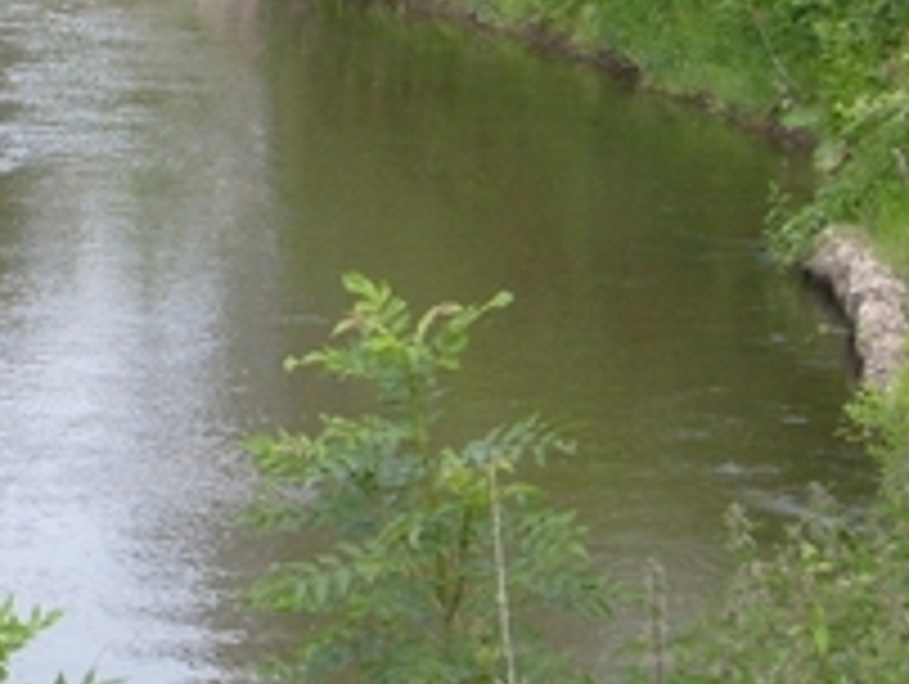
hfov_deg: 10.8
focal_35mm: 181
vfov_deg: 8.2
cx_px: 68
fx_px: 4759
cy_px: 212
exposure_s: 1/350
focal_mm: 10.3
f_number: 3.6
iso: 80
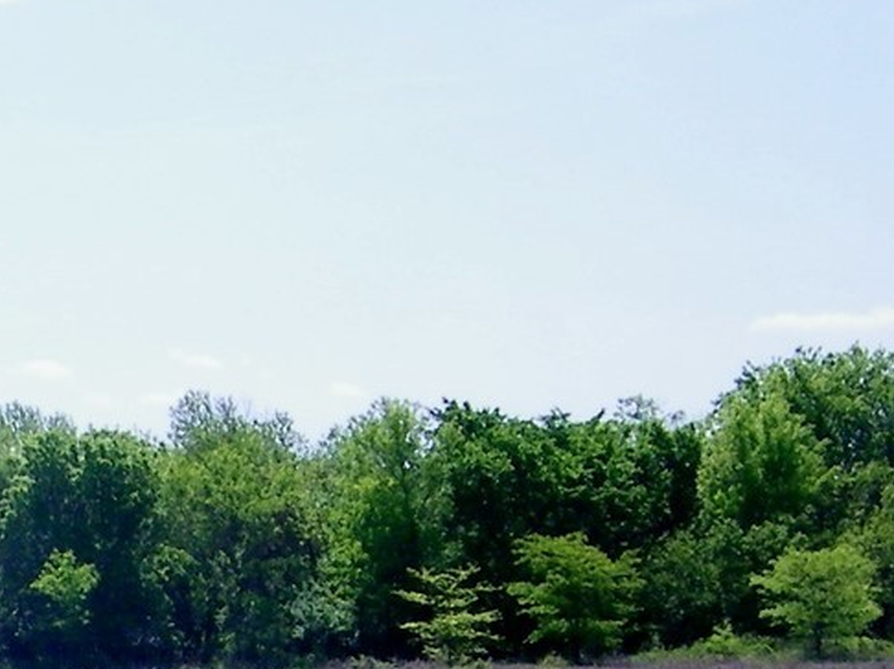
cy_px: 1103
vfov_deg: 8.3
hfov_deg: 11.1
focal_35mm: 174
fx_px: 4492
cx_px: -289
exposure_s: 1/250
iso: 80
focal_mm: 7.9
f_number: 7.8
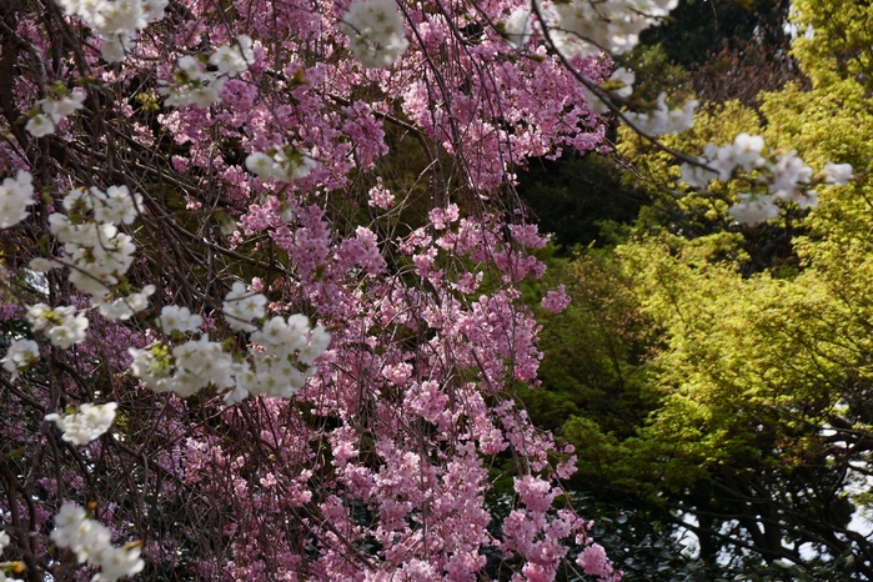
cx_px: 436
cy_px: 291
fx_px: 2728
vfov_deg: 12.2
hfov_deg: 18.2
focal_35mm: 112
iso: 200
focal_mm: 75
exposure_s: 1/640
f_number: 6.3
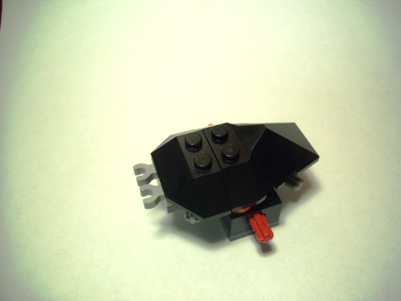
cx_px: 200
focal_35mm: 32
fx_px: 371
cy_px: 150
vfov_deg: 44.2
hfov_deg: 56.8
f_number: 2.9
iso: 80
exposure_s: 1/80
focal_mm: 5.7
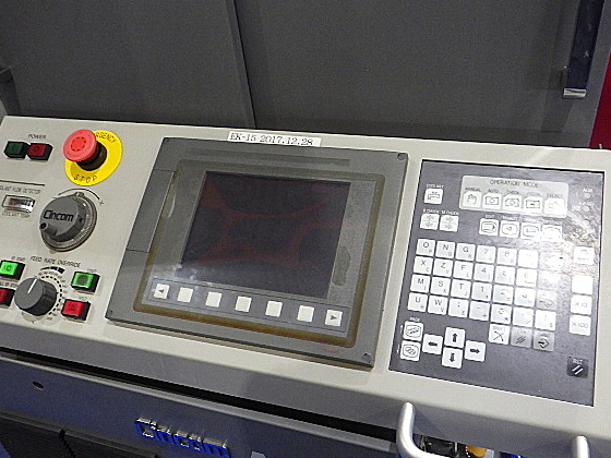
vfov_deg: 44.1
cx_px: 293
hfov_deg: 56.8
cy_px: 240
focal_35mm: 32
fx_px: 565
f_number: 3.5
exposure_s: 1/45
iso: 800
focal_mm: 5
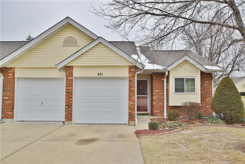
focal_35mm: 27
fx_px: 184
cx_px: 122
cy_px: 82
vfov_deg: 47.9
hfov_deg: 67.4
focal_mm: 18
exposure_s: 1/250
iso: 400
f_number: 8
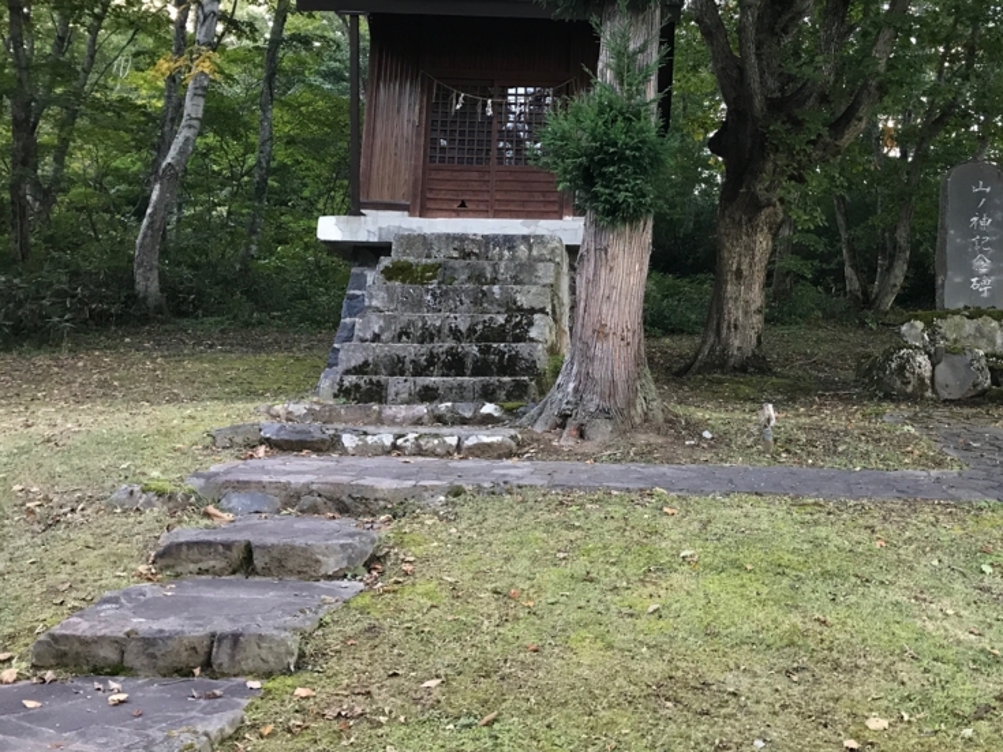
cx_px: 626
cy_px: 257
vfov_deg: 36.5
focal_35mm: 39
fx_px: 1130
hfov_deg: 47.4
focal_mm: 3.99
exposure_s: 1/30
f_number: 1.8
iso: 40
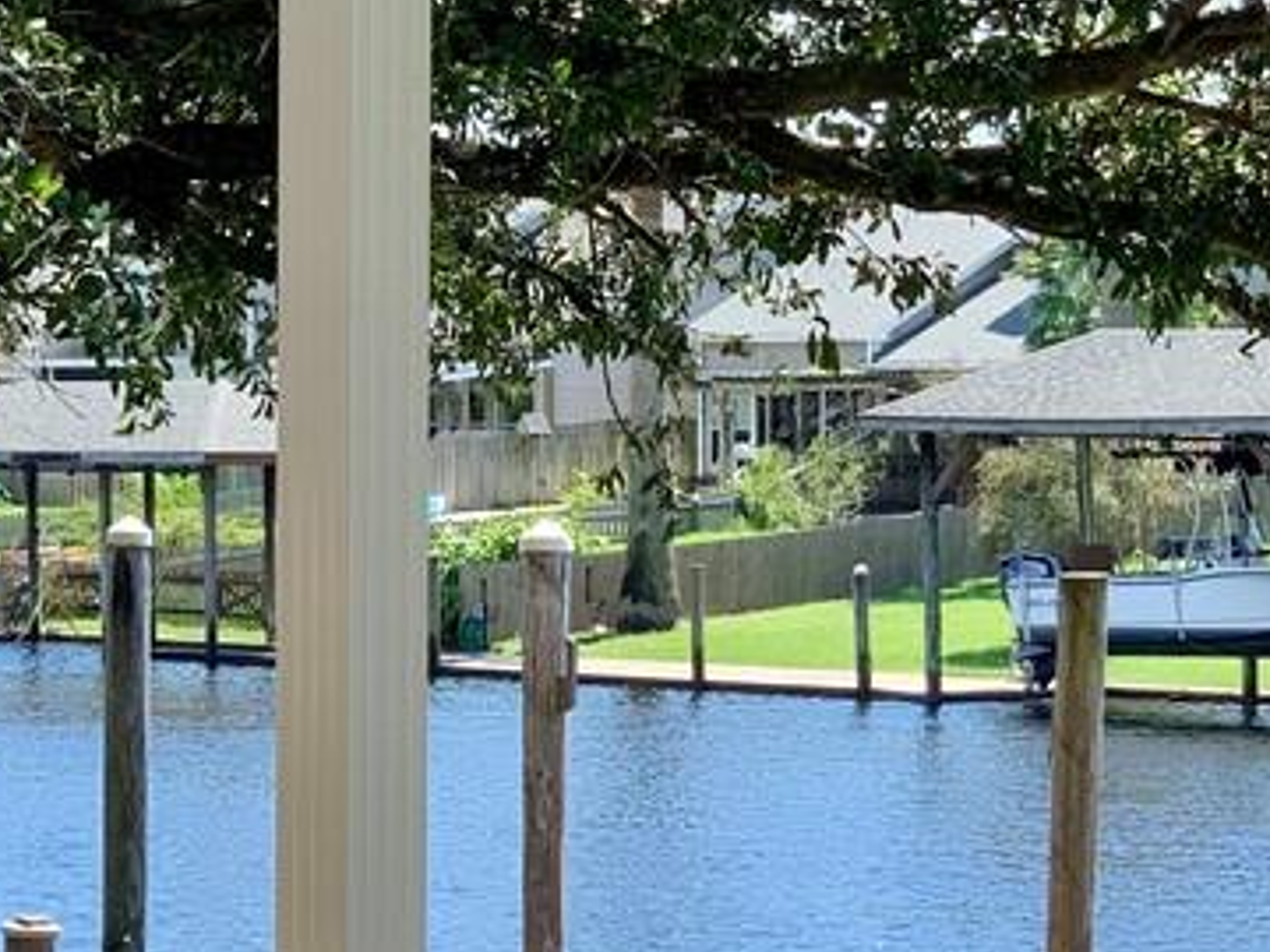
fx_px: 5430
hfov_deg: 13.3
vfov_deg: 10.0
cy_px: 603
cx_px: 572
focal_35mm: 148
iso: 16
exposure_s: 1/369
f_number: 2.4
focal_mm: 6
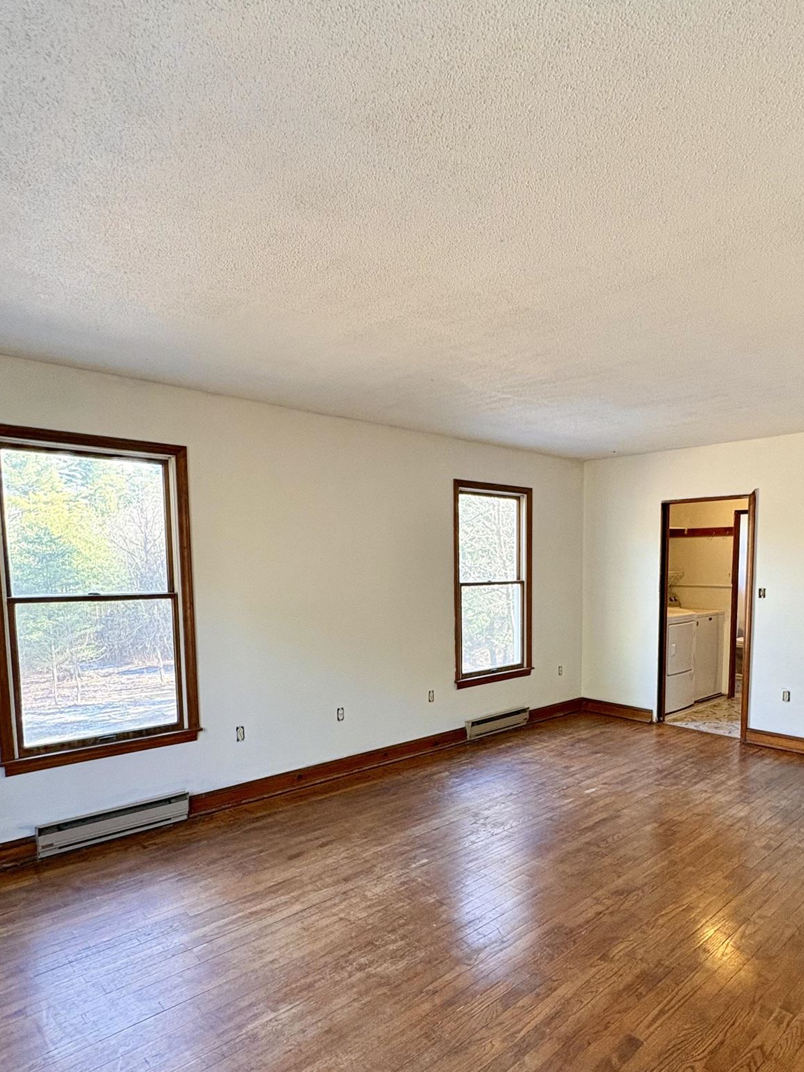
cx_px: 490
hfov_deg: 62.8
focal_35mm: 21
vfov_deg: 78.3
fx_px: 650
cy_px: 627
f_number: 2.2
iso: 200
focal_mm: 2.22
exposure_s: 1/84
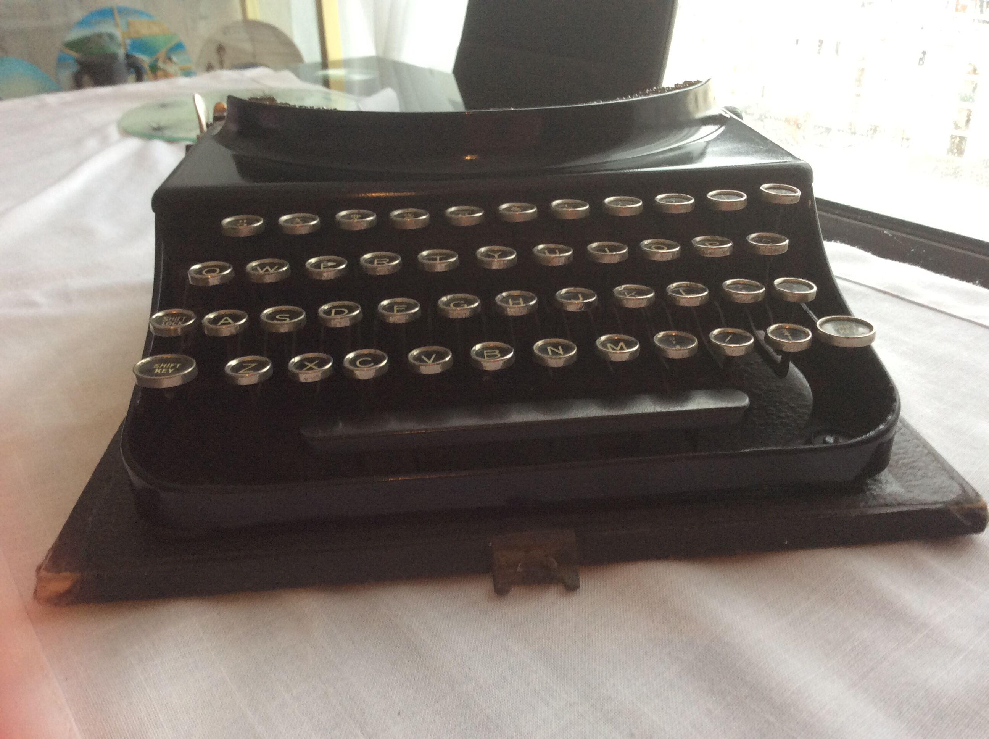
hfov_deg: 56.9
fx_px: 913
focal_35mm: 32
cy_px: 370
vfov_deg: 44.1
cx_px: 494
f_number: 2.4
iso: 64
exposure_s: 1/25
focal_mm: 3.3
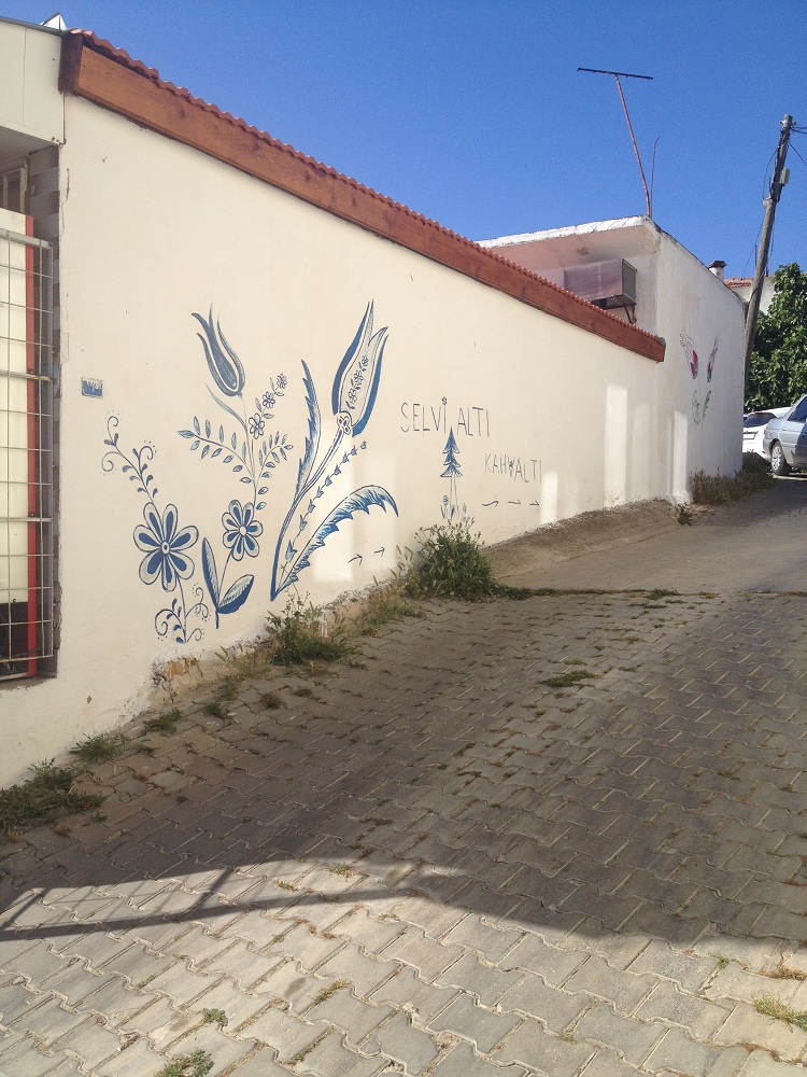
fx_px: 1088
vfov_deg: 52.6
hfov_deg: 40.7
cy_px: 538
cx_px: 404
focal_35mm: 35
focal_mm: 4.28
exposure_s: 1/1972
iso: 50
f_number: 2.4
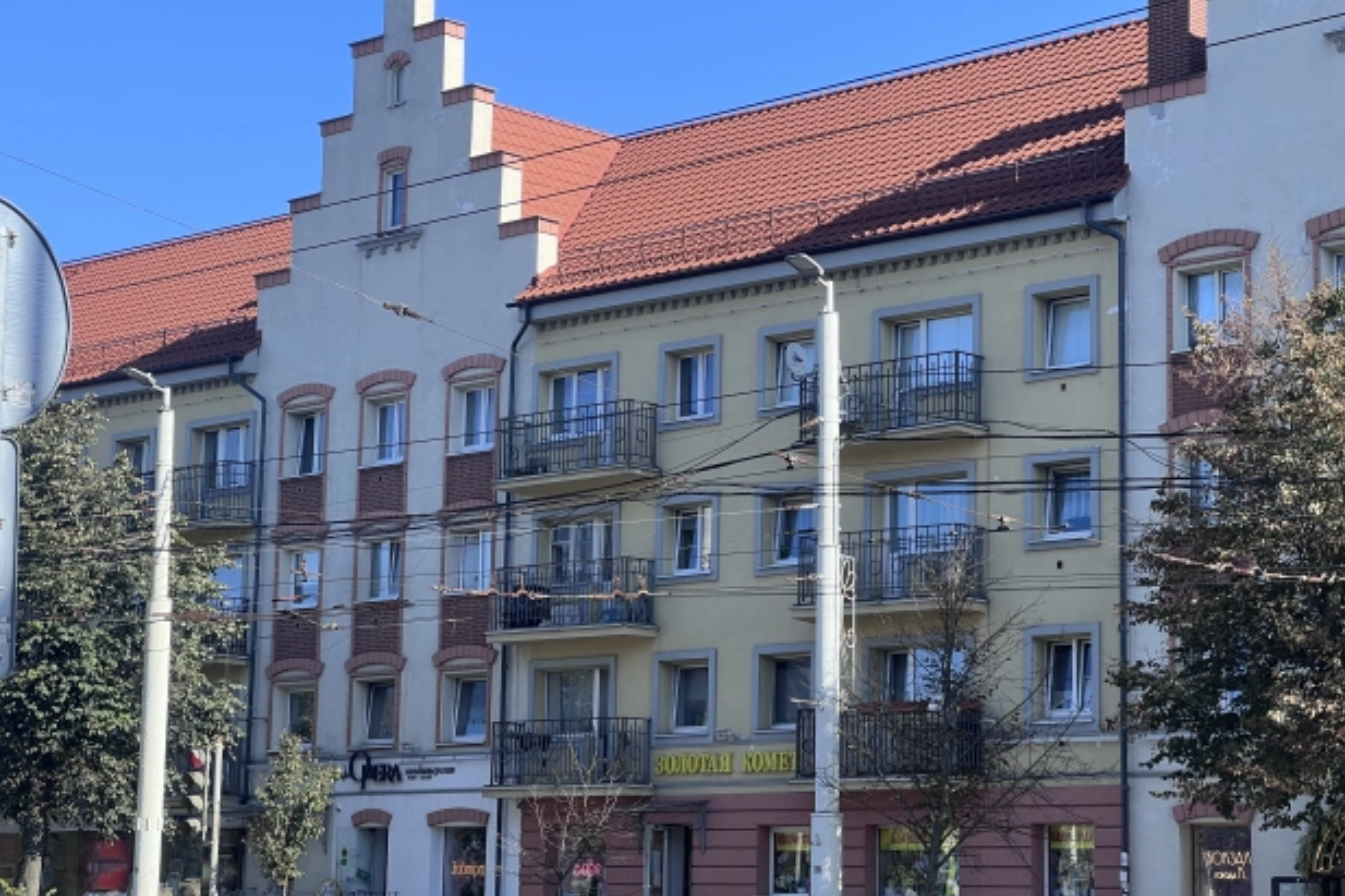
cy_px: 473
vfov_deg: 16.8
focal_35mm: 81
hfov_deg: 25.1
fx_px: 3025
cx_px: 667
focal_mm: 9
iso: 32
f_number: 2.8
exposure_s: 1/346
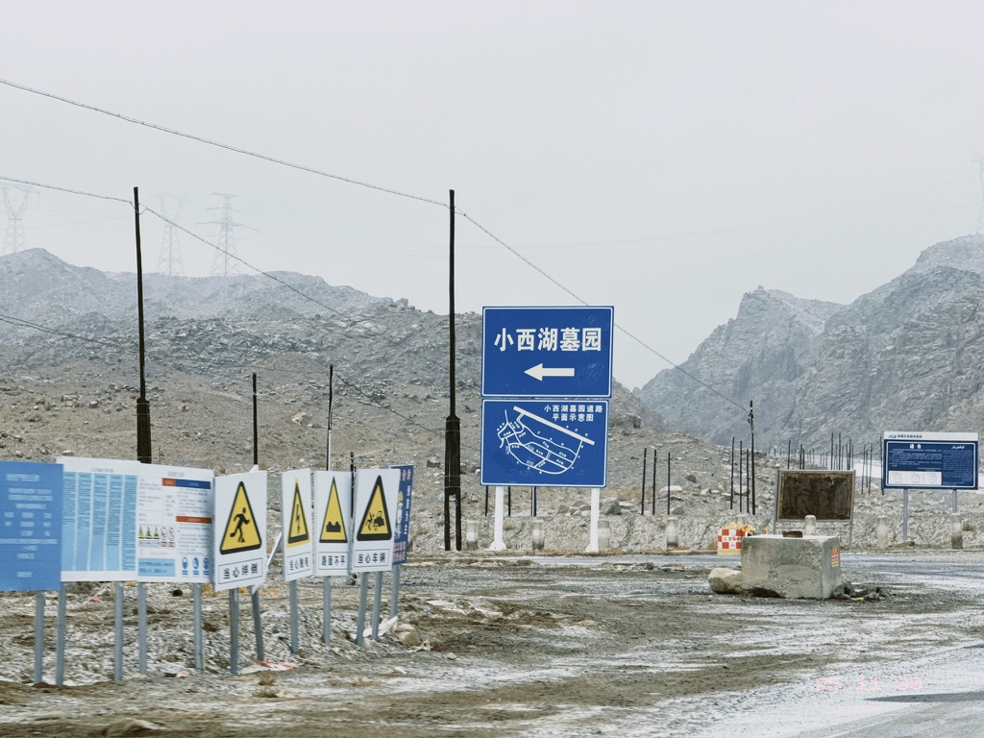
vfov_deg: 12.3
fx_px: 3411
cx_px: 492
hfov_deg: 16.4
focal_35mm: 120
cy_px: 369
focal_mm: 15.66
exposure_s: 1/139
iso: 32
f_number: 2.8
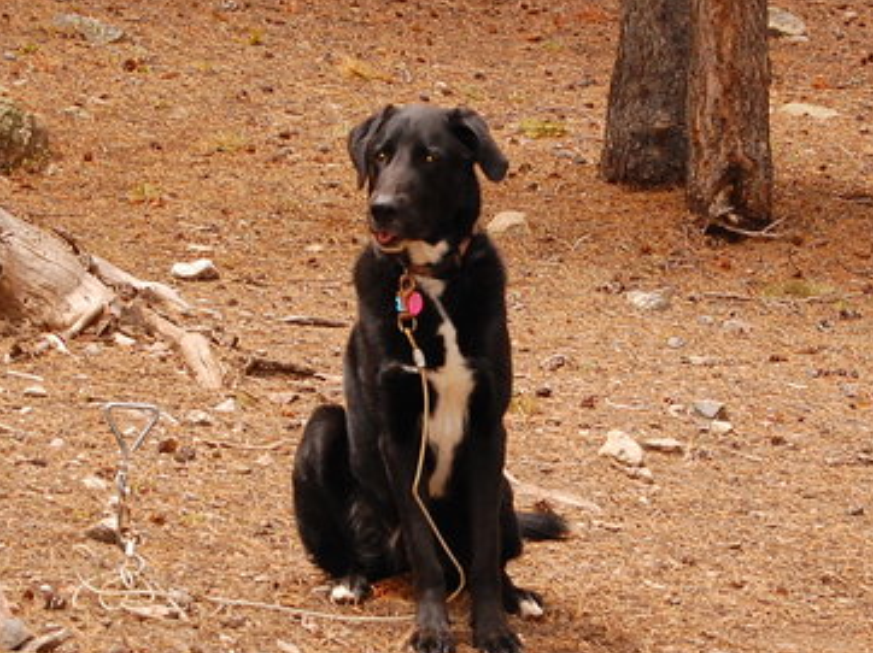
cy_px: 346
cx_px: 458
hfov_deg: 8.8
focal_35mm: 224
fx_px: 5655
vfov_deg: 6.6
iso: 400
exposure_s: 1/200
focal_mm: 55
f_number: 5.6
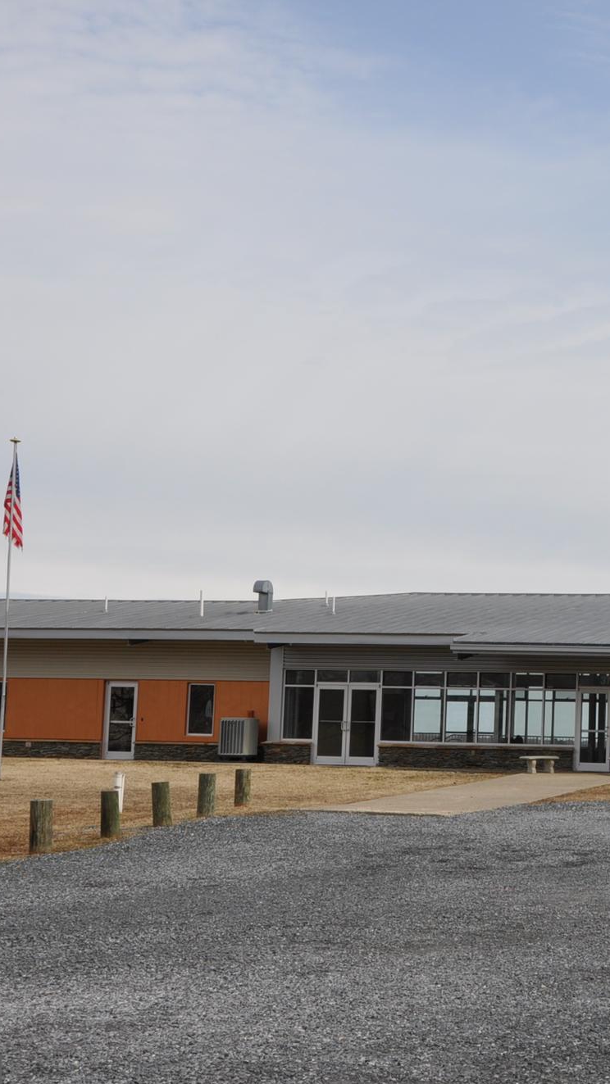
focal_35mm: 68
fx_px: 1956
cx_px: 660
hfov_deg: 17.2
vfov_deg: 31.0
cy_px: 556
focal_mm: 28
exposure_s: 1/400
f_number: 10
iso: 200
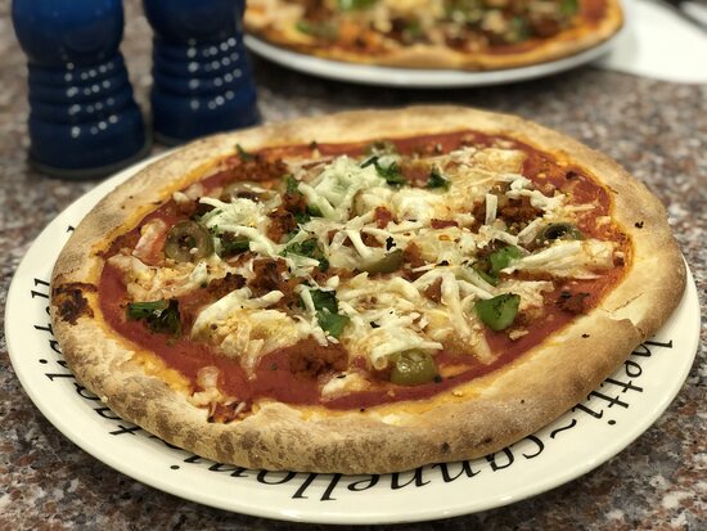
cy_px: 266
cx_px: 354
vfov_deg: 28.1
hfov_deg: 36.8
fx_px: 1063
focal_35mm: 52
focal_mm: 6
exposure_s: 1/25
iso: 160
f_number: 2.4
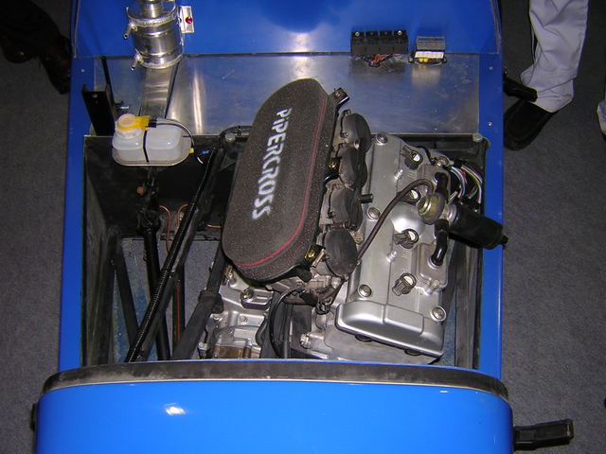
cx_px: 303
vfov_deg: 39.7
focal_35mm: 36
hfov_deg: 51.4
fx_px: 630
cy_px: 227
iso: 100
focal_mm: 4.7
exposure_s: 1/60.1
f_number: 2.6
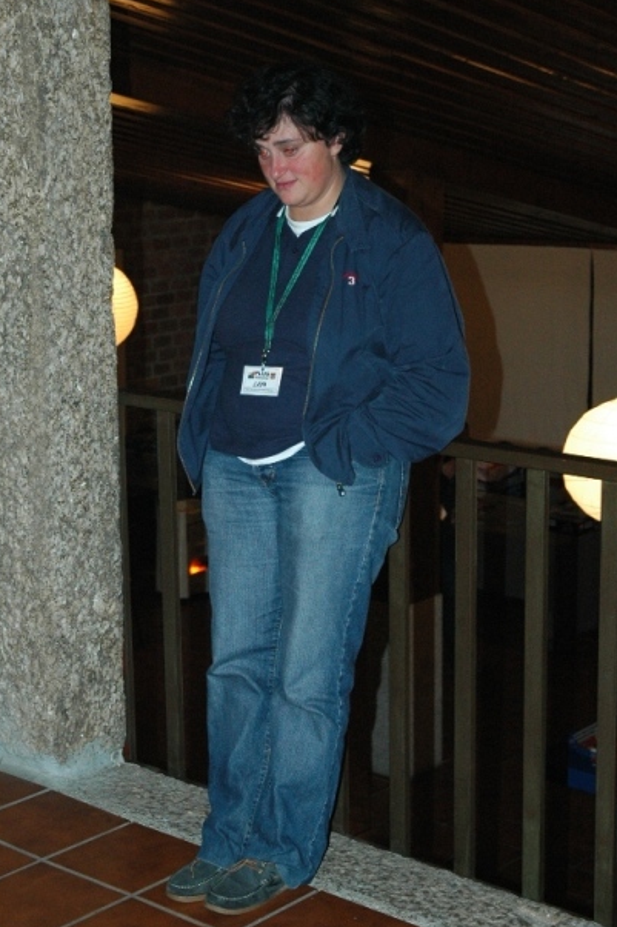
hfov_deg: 19.5
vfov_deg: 29.0
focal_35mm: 70
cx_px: 272
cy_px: 446
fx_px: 1794
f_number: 4.2
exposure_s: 1/60
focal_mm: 35
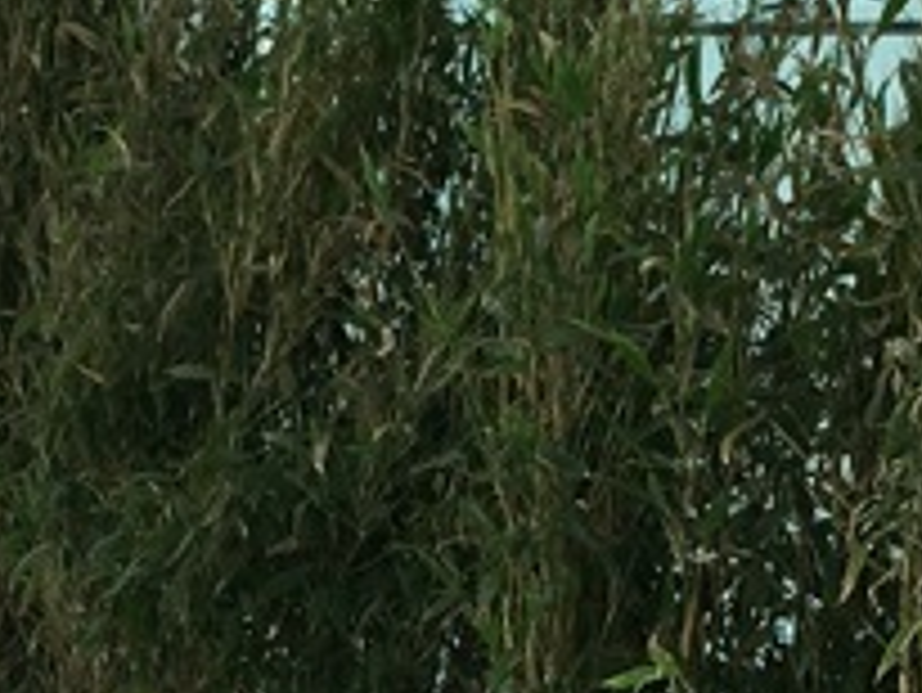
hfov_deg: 13.6
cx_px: 306
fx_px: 3864
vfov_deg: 9.8
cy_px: 1179
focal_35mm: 145
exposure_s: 1/938
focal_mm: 4.15
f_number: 2.2
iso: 25
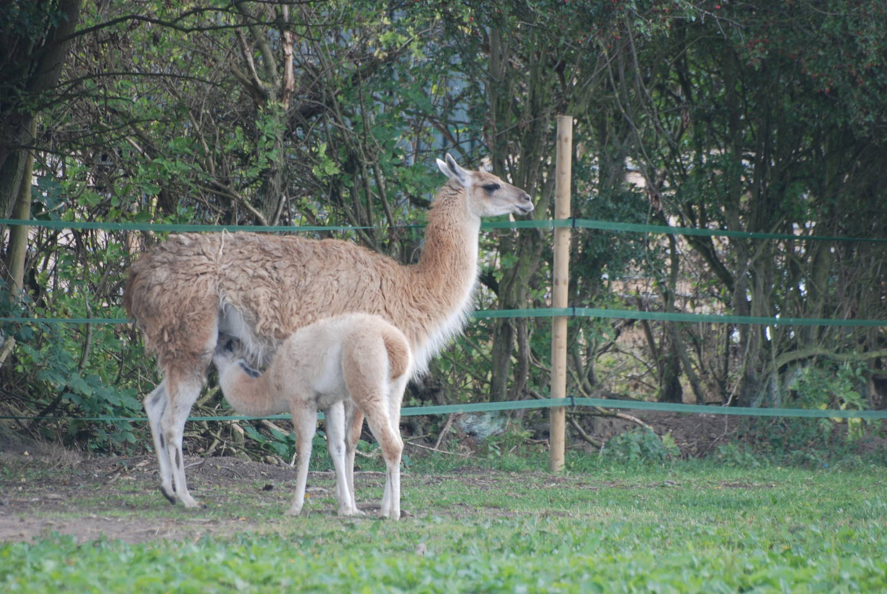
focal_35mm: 450
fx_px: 11101
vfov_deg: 3.1
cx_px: 444
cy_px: 297
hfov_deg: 4.6
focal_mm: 300
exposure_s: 1/125
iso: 400
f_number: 5.6
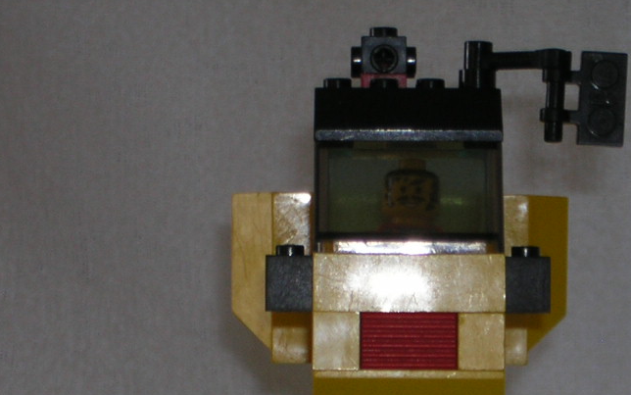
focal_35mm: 182
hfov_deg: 11.5
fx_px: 3131
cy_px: 343
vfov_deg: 7.2
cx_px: 435
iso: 50
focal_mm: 14.1
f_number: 4.7
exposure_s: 1/60.1
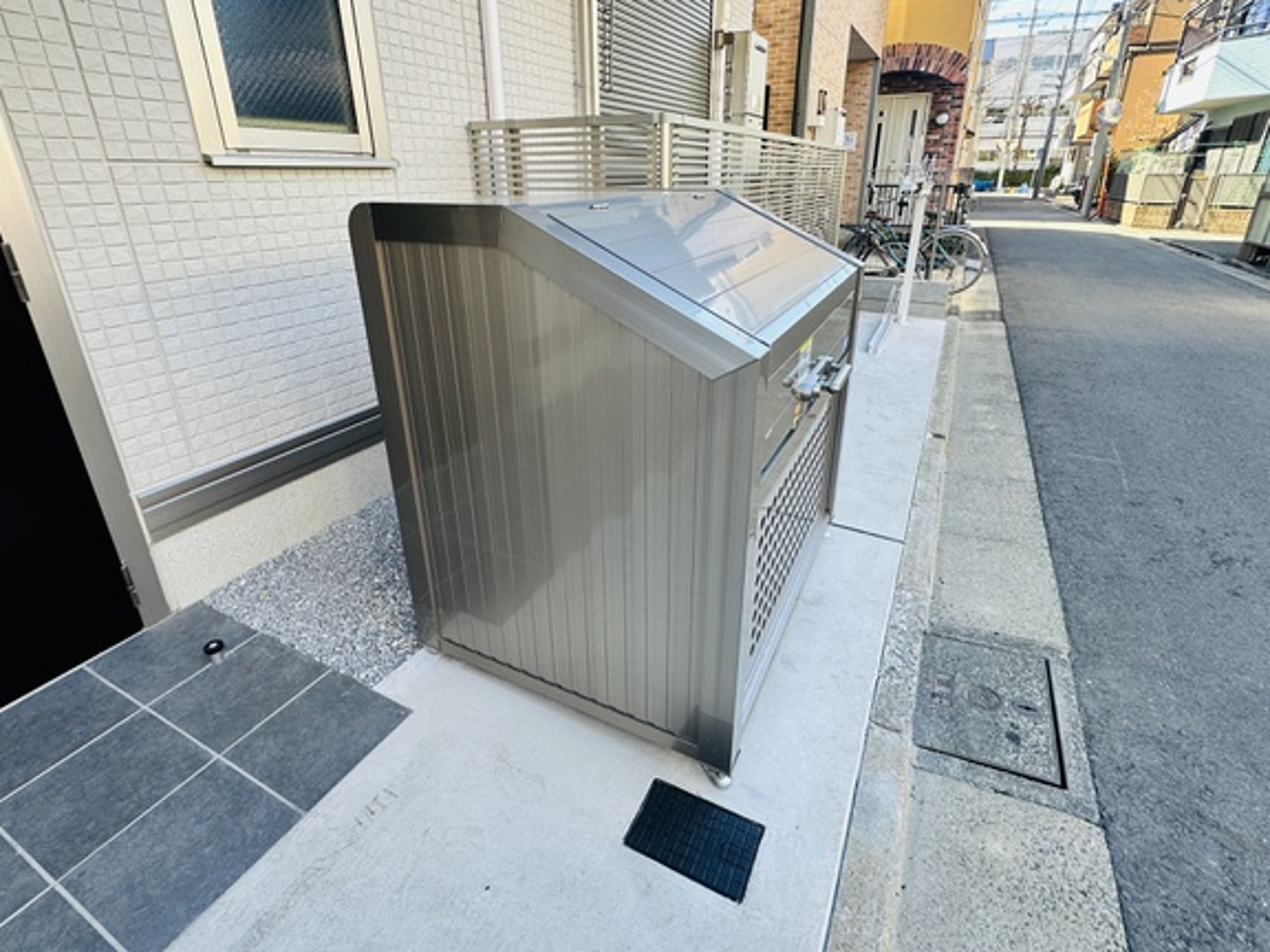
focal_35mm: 17
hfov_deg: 91.0
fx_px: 624
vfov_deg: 74.4
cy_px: 415
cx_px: 637
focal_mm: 2.22
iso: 40
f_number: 2.2
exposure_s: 1/123
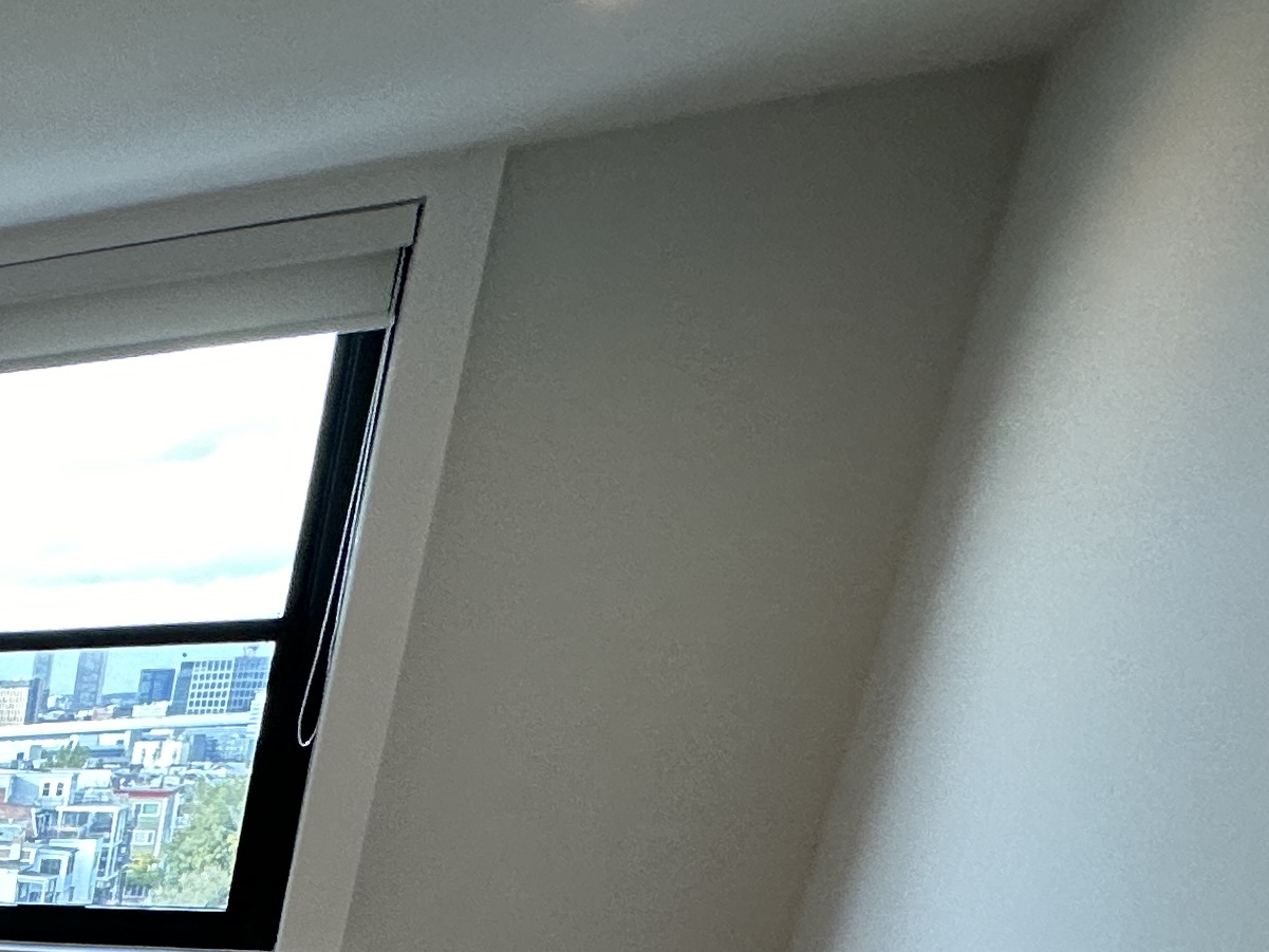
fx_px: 1723
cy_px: 1355
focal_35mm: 47
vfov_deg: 25.0
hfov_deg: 24.9
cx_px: -827
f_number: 2.2
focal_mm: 2.22
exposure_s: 1/120
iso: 100
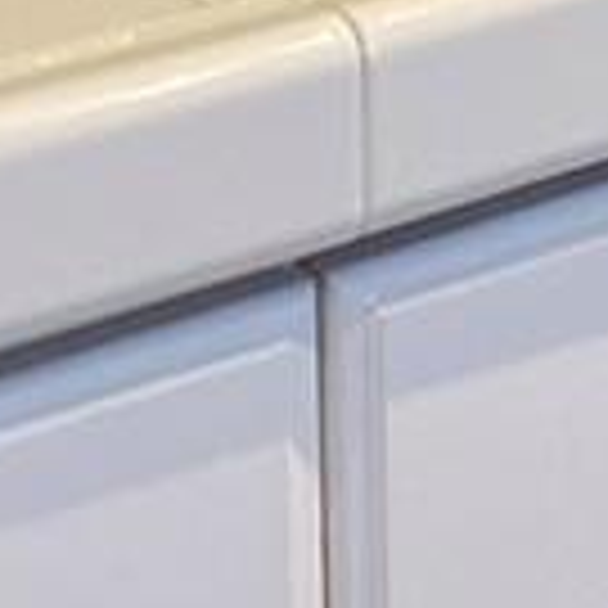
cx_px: 1266
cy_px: -1004
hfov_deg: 8.1
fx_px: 4054
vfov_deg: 7.8
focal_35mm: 204
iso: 125
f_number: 1.8
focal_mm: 4.25
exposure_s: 1/120
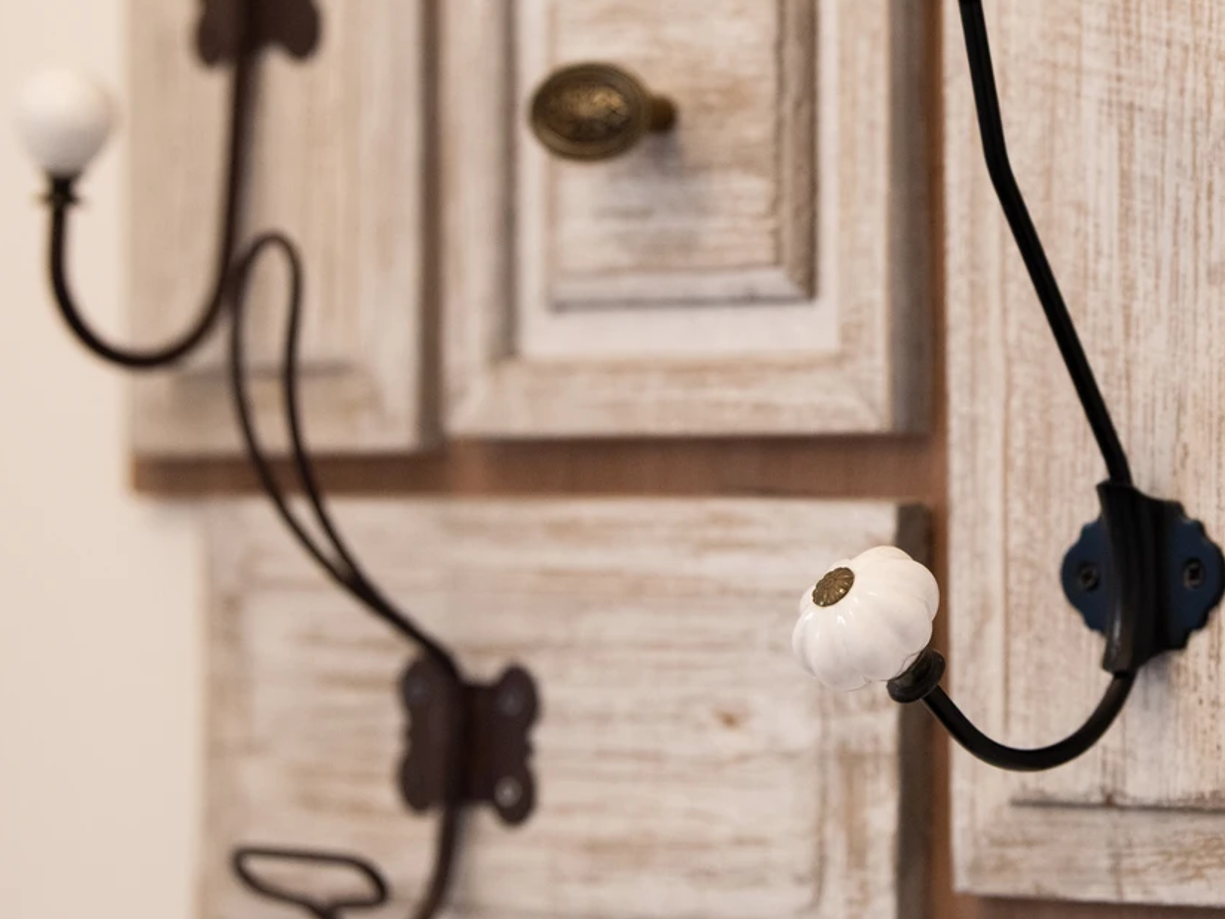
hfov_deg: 14.0
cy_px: 302
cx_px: 1020
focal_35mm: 140
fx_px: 4954
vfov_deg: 10.6
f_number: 4
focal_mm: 75
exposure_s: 1/200
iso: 1000
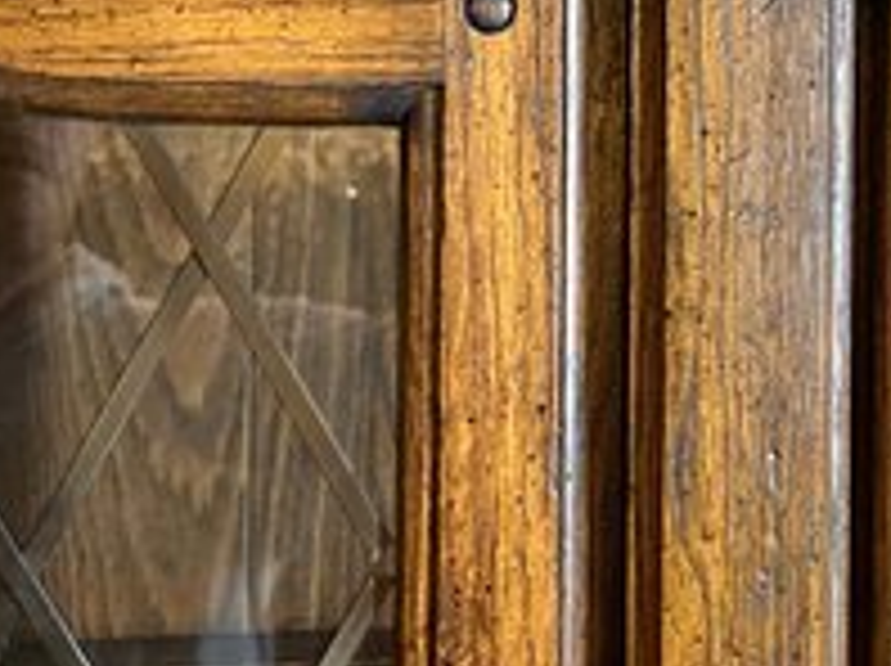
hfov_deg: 23.4
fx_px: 2134
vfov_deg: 17.3
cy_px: -25
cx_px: 650
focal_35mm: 83
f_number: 1.8
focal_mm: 4.25
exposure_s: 1/60
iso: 320
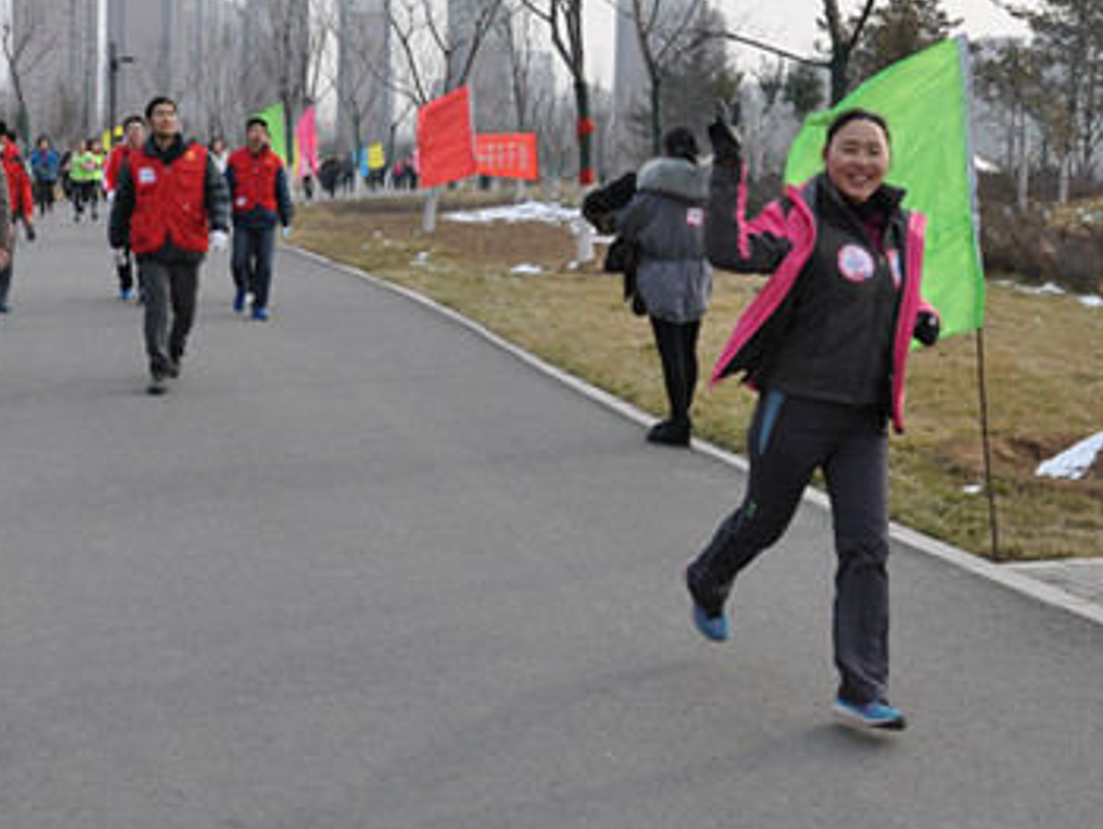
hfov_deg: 36.9
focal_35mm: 52
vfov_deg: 28.1
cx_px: 523
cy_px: 325
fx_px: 1652
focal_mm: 21
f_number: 8
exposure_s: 1/250
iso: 200
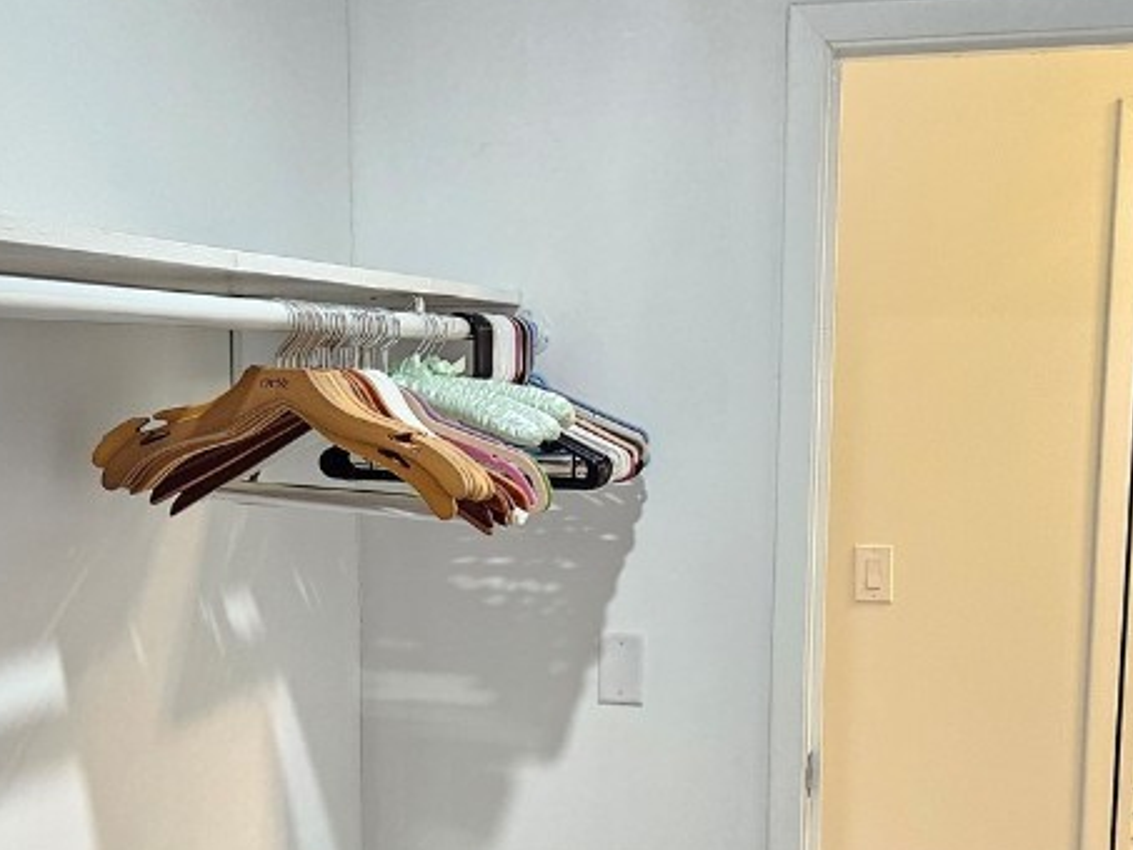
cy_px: 642
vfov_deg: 27.6
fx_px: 1702
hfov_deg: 36.8
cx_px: 548
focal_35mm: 52
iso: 640
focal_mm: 5.4
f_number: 1.8
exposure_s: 1/120
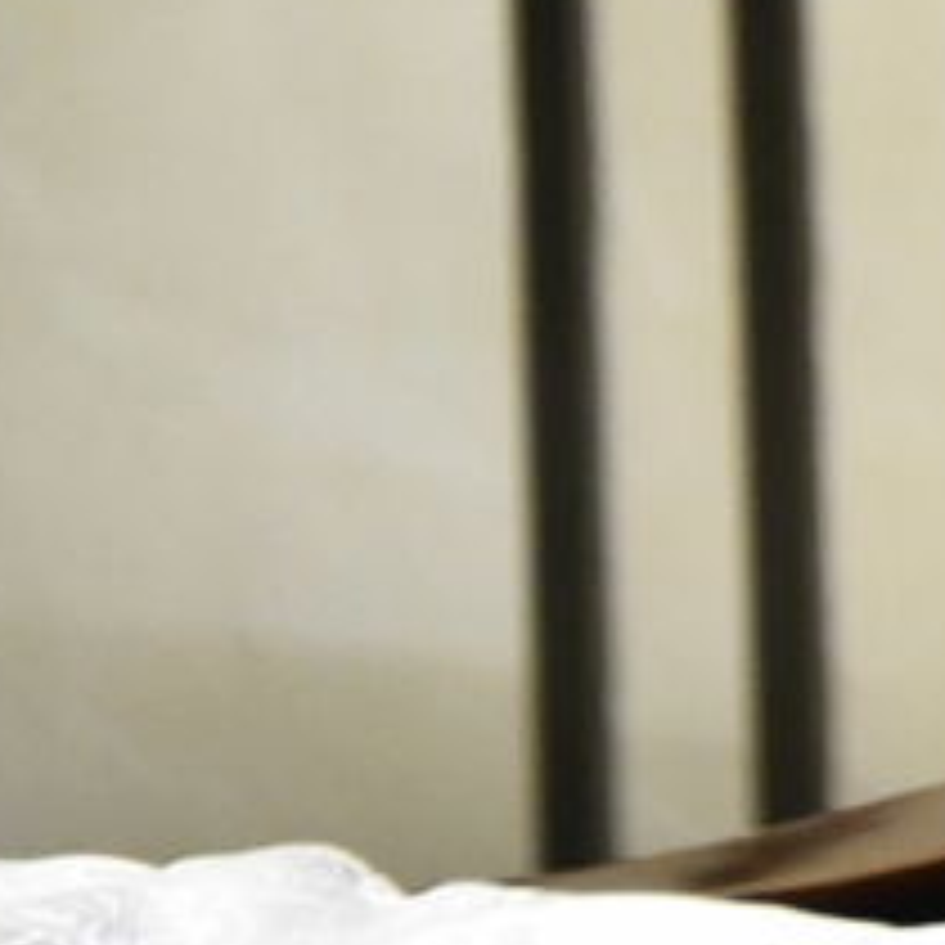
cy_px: -1060
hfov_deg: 2.9
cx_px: 2938
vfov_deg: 2.9
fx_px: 18377
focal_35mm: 595
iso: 3200
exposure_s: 1/160
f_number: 5.6
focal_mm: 105
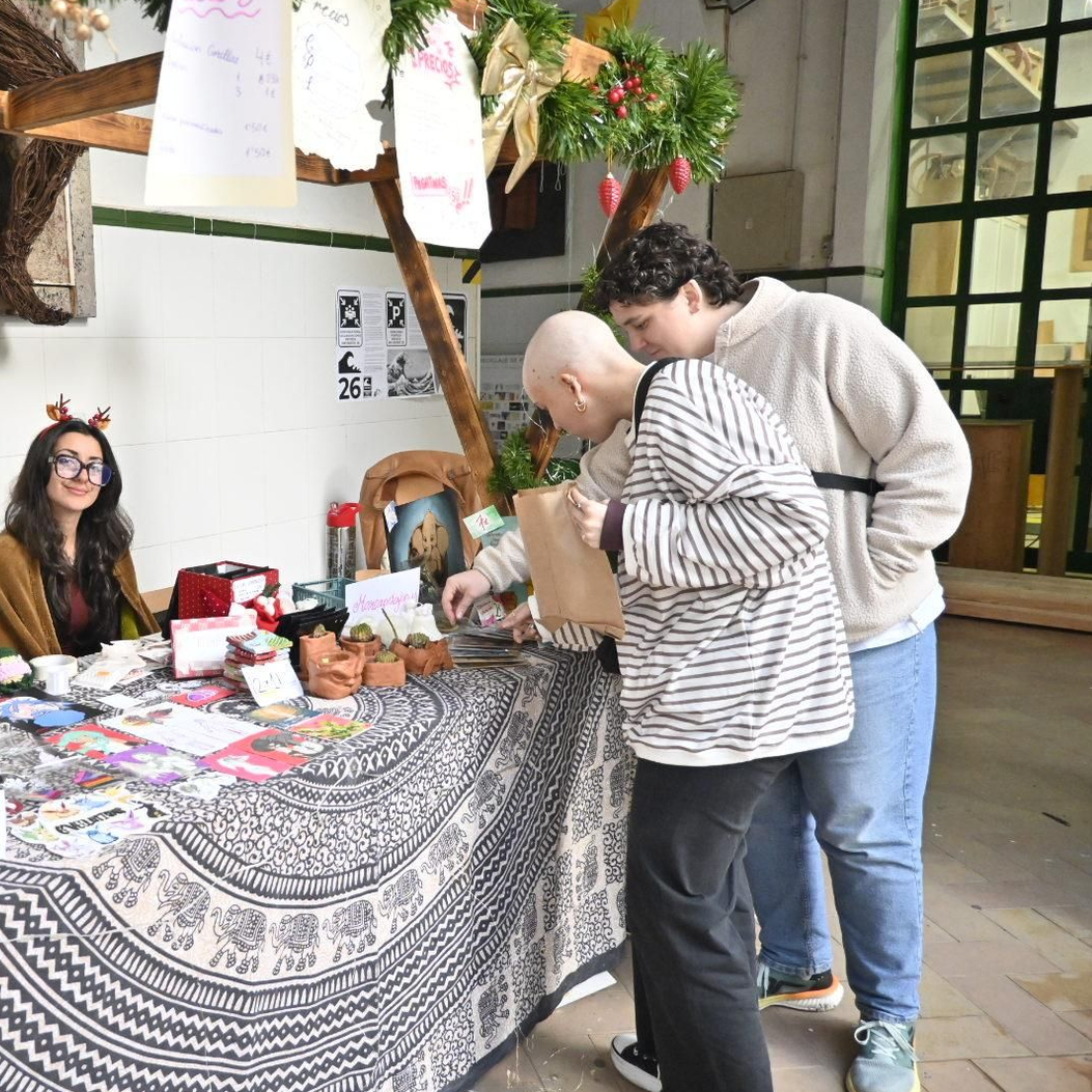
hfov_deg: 50.3
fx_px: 1106
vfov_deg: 52.5
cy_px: 545
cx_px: 271
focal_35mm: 31
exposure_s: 1/250
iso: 3200
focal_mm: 16
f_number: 3.5
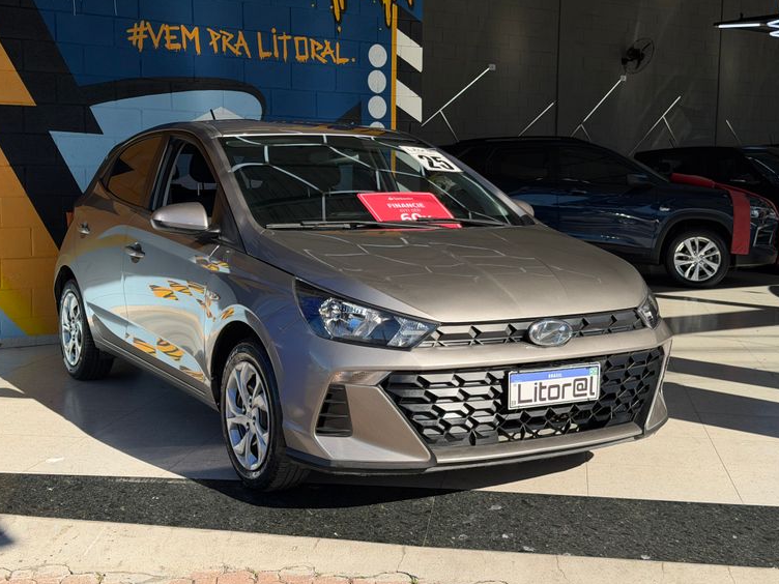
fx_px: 1103
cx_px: 385
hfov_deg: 38.9
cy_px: 289
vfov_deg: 29.7
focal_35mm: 49
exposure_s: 1/3891
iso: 64
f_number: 1.78
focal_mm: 6.76
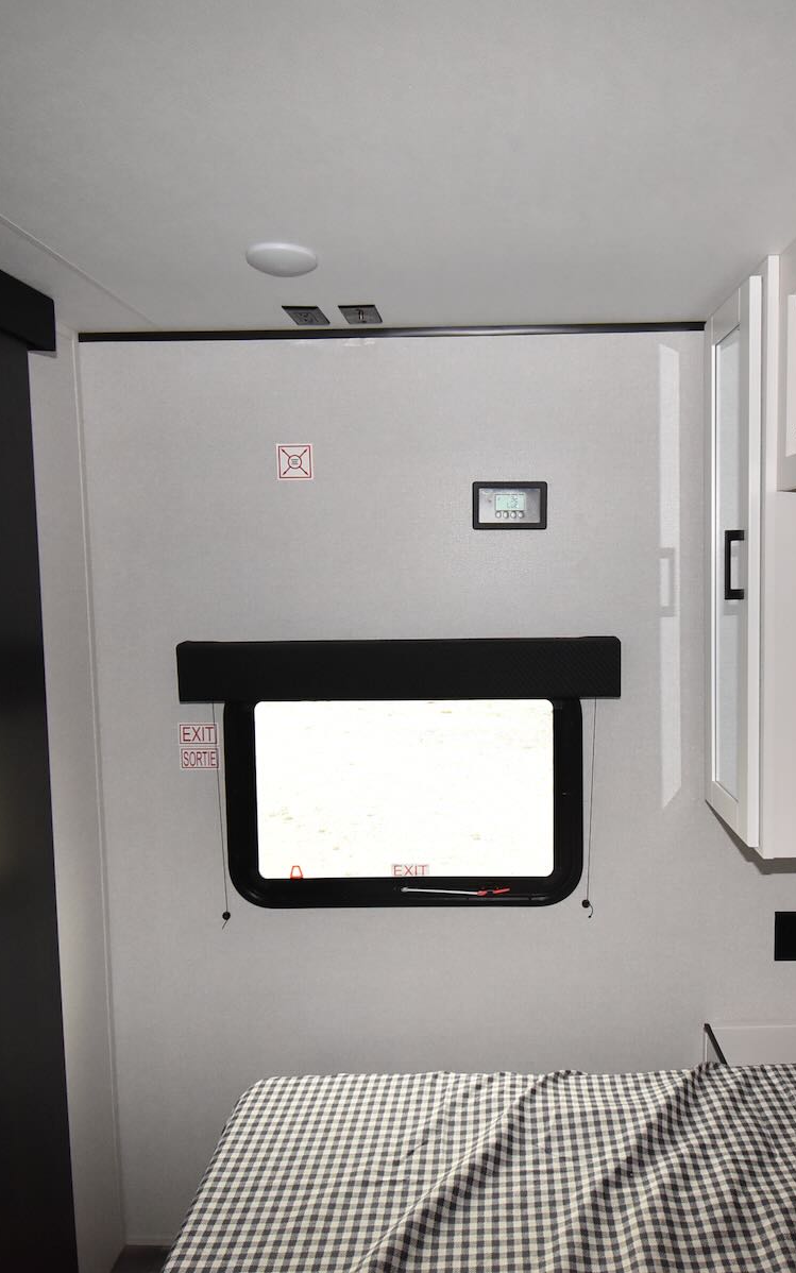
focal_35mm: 23
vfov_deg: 77.2
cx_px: 490
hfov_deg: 52.5
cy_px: 639
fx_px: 798
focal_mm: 10
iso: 1400
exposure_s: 1/60
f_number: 4.5
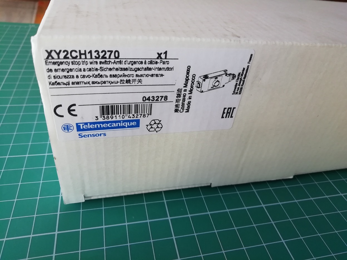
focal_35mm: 26
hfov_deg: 67.3
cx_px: 174
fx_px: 261
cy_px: 130
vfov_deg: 53.1
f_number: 2.2
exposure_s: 1/100
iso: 80
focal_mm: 3.21
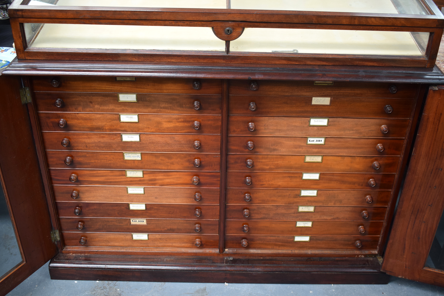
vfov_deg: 33.4
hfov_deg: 48.5
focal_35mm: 40
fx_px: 493
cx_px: 223
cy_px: 150
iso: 640
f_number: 4
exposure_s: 1/60
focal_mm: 26
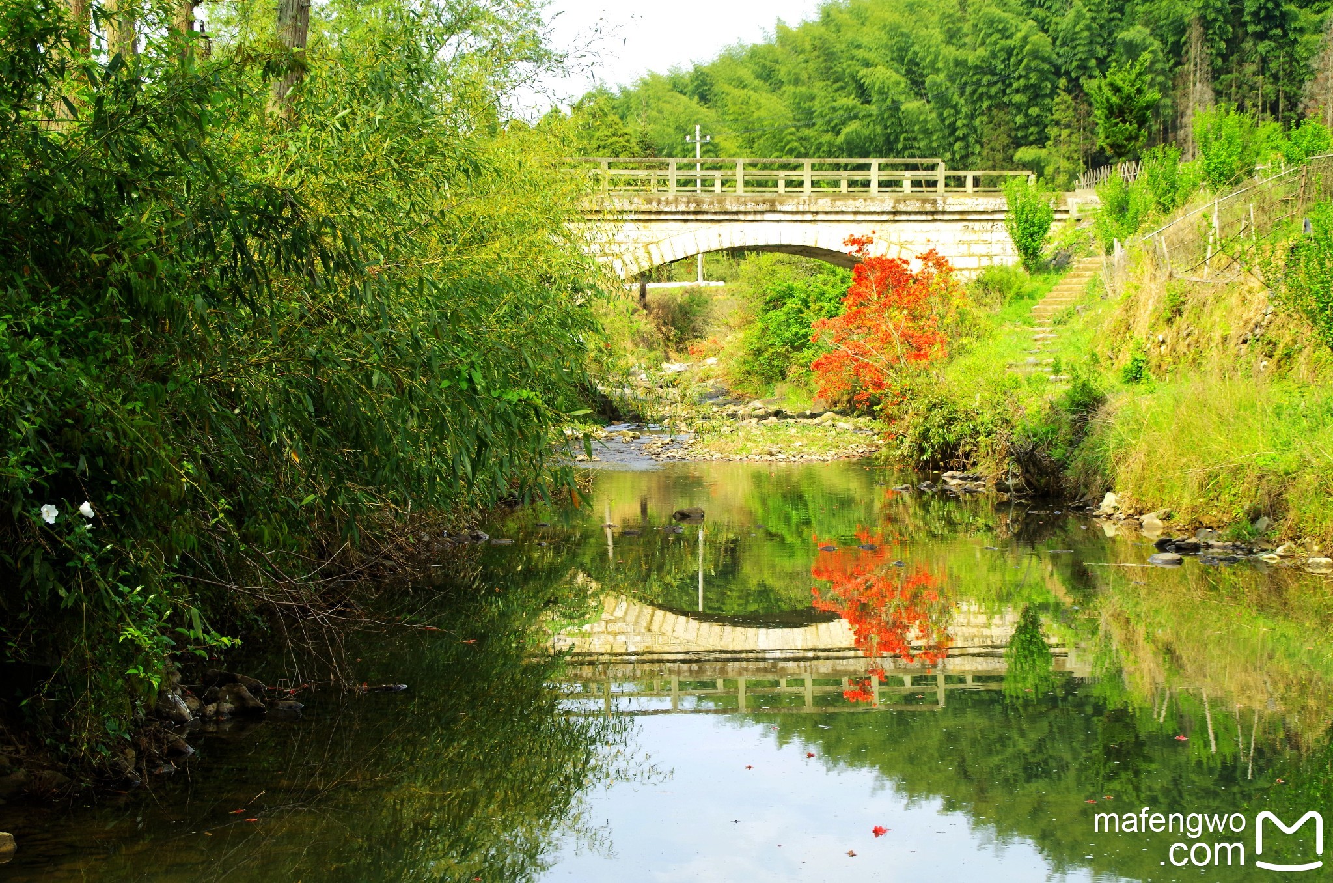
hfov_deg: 28.1
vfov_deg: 18.8
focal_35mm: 72
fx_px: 2660
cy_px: 442
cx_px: 666
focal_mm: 48
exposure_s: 1/400
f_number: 8
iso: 400
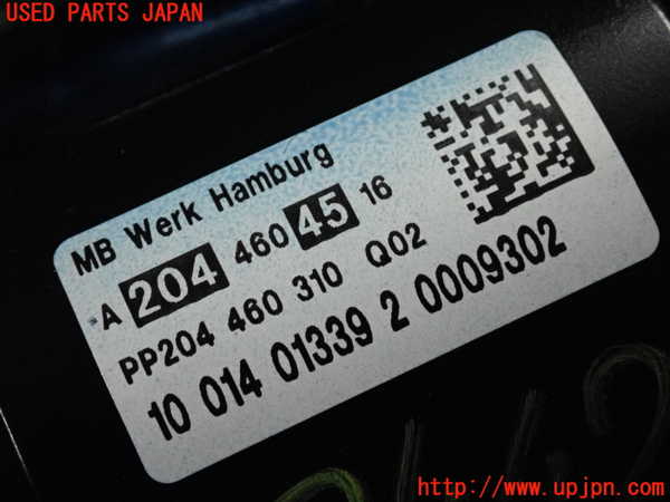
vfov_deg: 19.1
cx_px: 335
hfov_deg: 25.3
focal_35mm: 77
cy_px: 251
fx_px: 1490
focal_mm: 13.65
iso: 2000
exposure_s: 1/125
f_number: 4.1
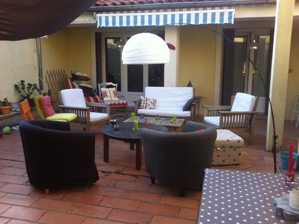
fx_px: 302
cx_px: 150
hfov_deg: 52.6
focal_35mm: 35
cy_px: 112
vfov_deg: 40.7
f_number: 2.8
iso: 100
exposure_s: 1/120
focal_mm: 3.85
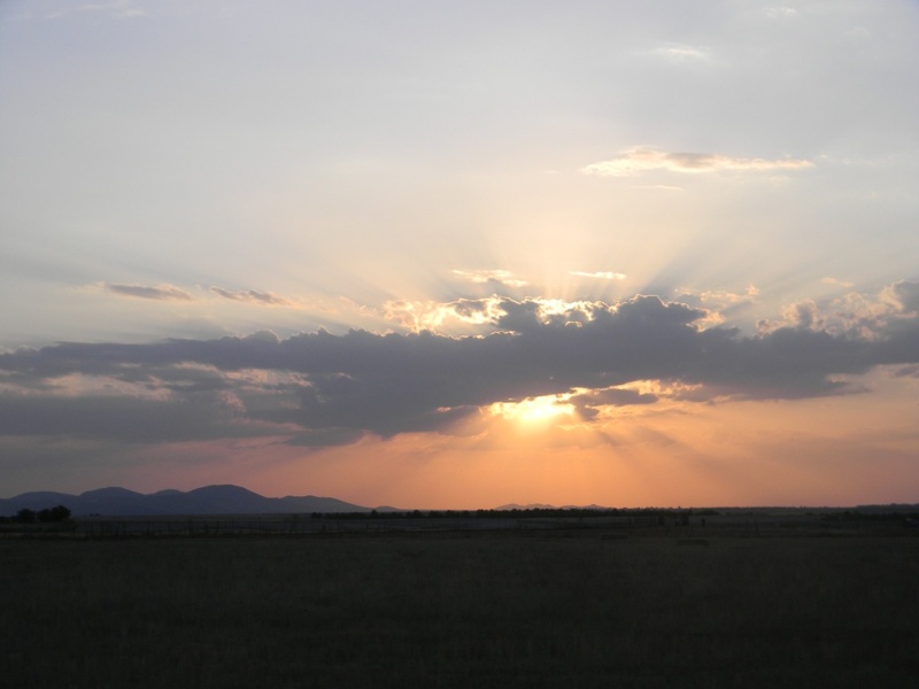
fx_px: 1779
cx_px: 460
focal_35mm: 67
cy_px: 344
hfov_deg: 29.0
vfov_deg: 21.9
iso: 80
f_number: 4.3
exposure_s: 1/356
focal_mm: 12.2
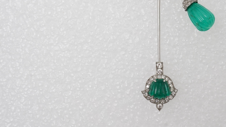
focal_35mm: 73
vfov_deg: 16.5
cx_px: 160
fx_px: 437
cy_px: 33
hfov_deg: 28.7
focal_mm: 30
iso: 500
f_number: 22
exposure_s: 1/125
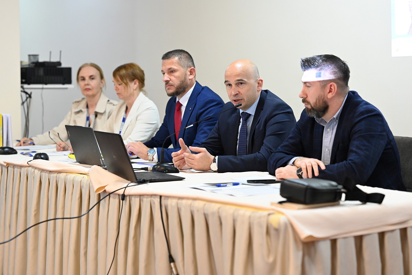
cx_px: 206
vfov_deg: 16.1
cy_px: 138
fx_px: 973
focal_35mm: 85
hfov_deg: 23.9
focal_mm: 85
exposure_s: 1/125
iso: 3200
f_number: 2.8
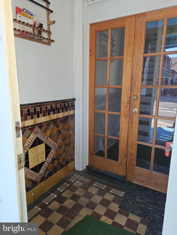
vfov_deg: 73.9
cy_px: 118
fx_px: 157
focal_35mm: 23
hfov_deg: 58.9
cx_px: 88
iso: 64
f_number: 1.7
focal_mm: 6.3
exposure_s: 1/180
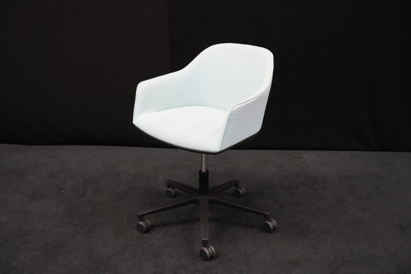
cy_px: 137
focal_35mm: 39
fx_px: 445
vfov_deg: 34.2
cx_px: 206
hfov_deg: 49.6
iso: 6400
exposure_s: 1/160
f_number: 4
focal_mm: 39
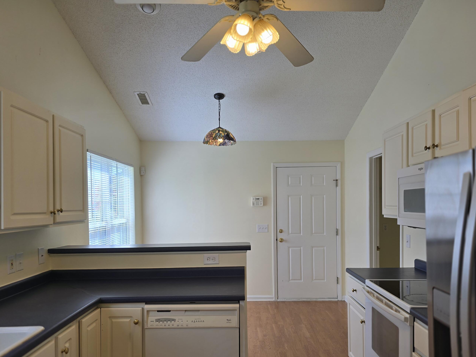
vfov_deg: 51.1
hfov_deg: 65.3
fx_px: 371
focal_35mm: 27
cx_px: 242
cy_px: 208
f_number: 1.7
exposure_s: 1/120
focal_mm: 6.3
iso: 16
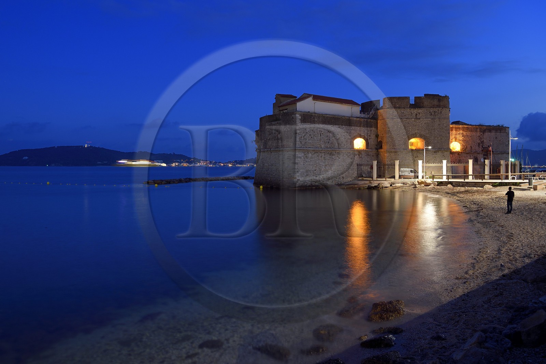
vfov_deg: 47.9
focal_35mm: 27
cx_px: 273
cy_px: 182
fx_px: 409
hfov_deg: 67.4
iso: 200
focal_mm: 27
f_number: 7.1
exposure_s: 5
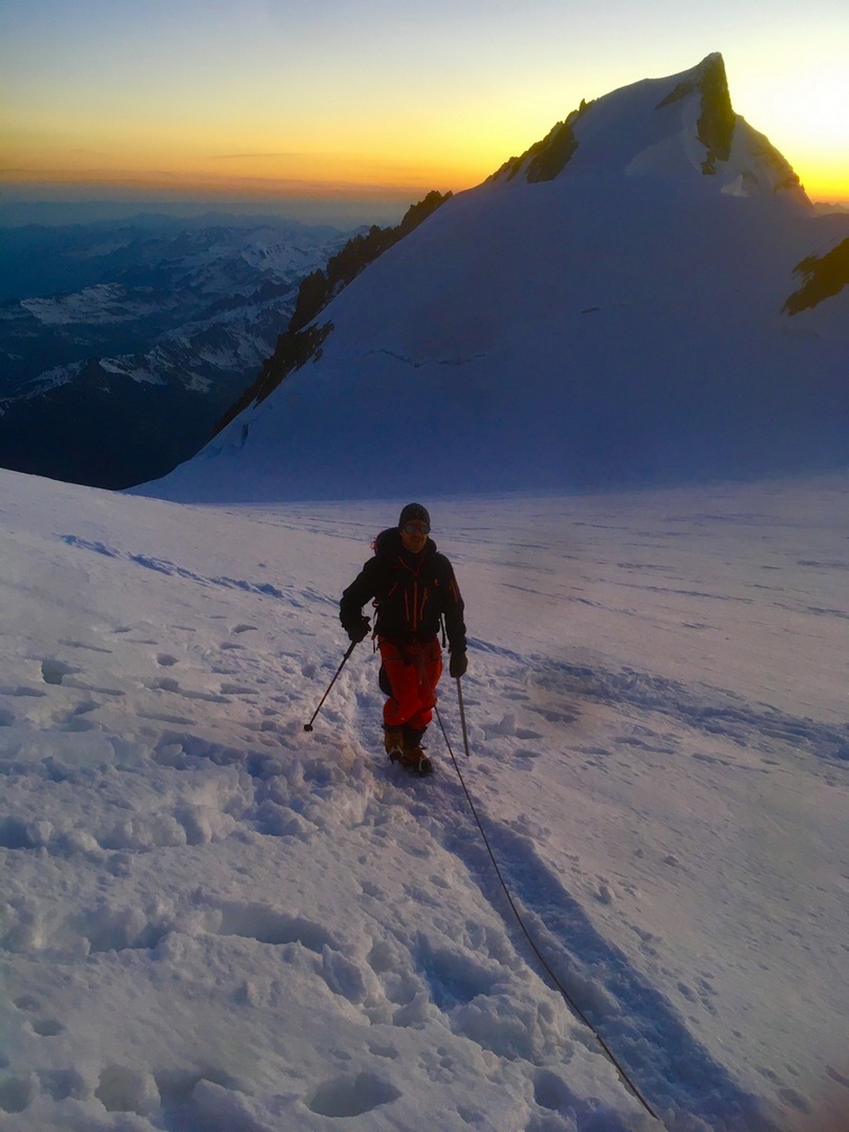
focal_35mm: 29
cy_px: 566
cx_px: 424
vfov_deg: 61.7
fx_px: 948
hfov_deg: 48.2
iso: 40
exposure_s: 1/33
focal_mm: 4.15
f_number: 2.2
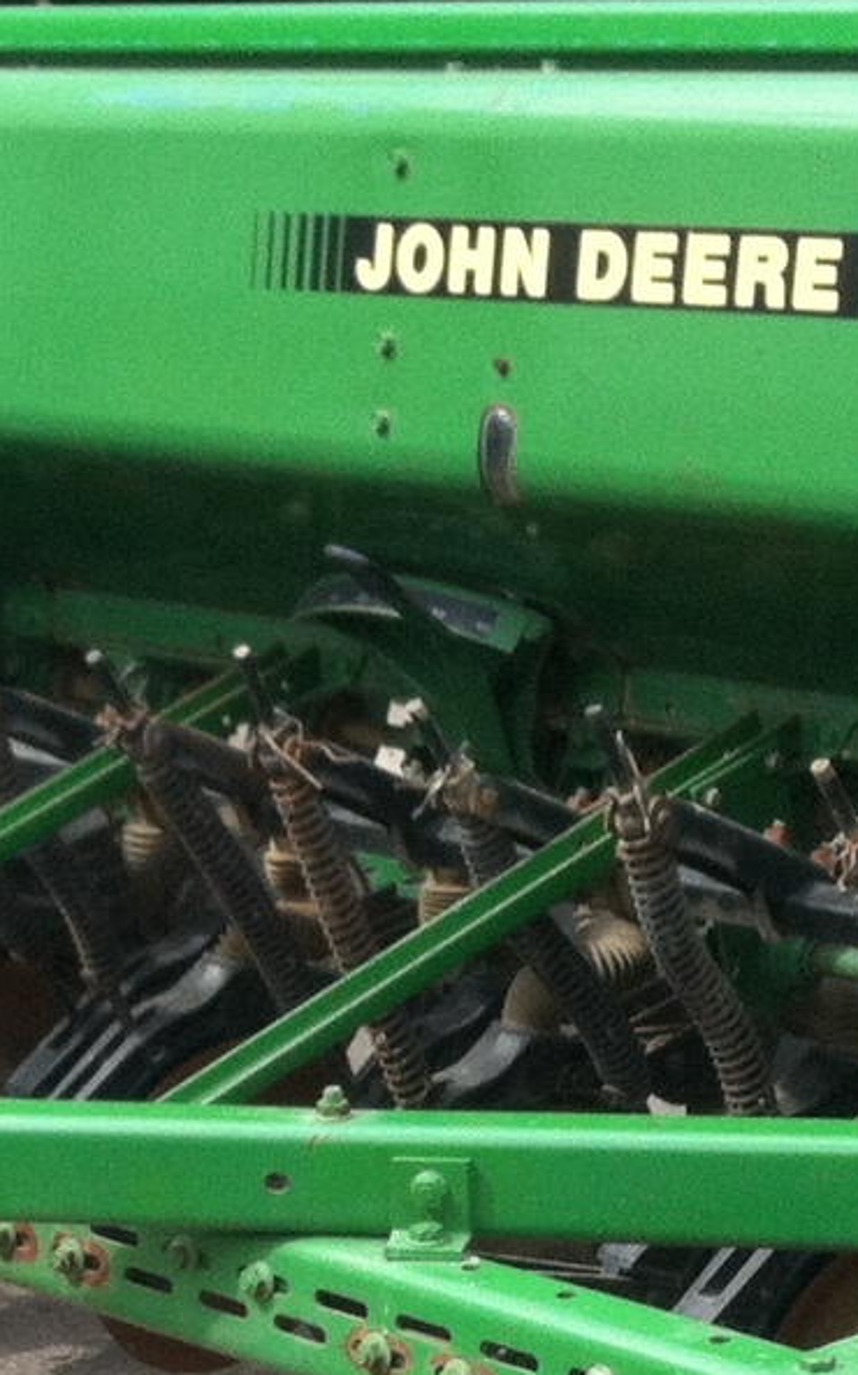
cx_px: -188
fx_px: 4795
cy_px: 1336
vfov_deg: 16.0
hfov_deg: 10.1
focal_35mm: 128
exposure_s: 1/652
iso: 80
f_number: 2.8
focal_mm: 3.85
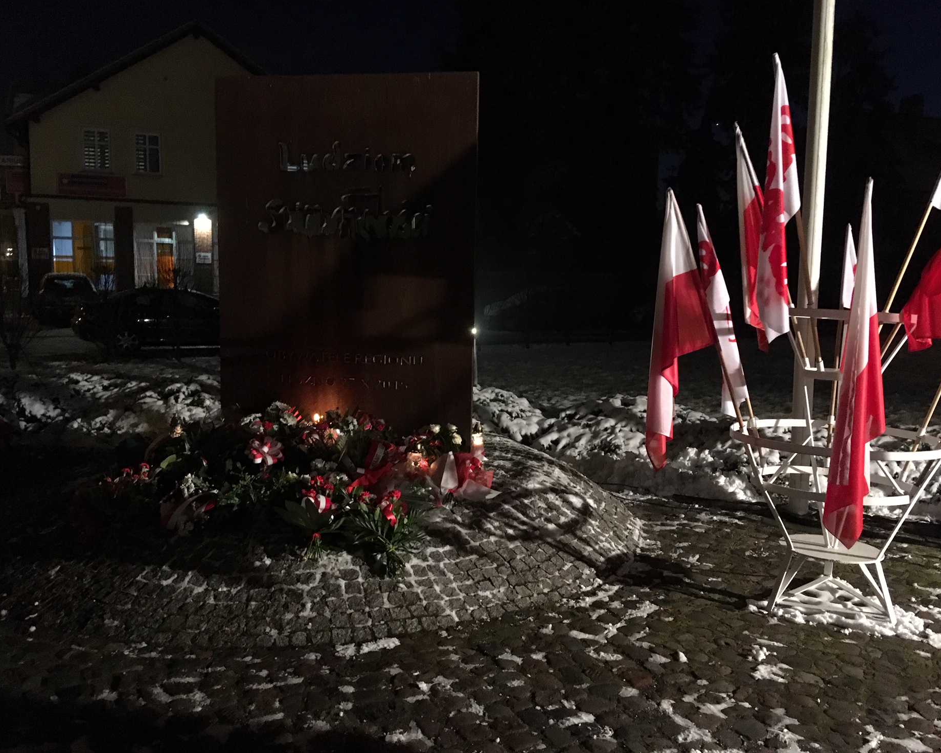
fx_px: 863
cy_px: 368
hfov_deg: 57.1
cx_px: 495
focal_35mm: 31
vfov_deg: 47.1
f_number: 2.2
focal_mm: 4.15
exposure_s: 1/17
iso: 320
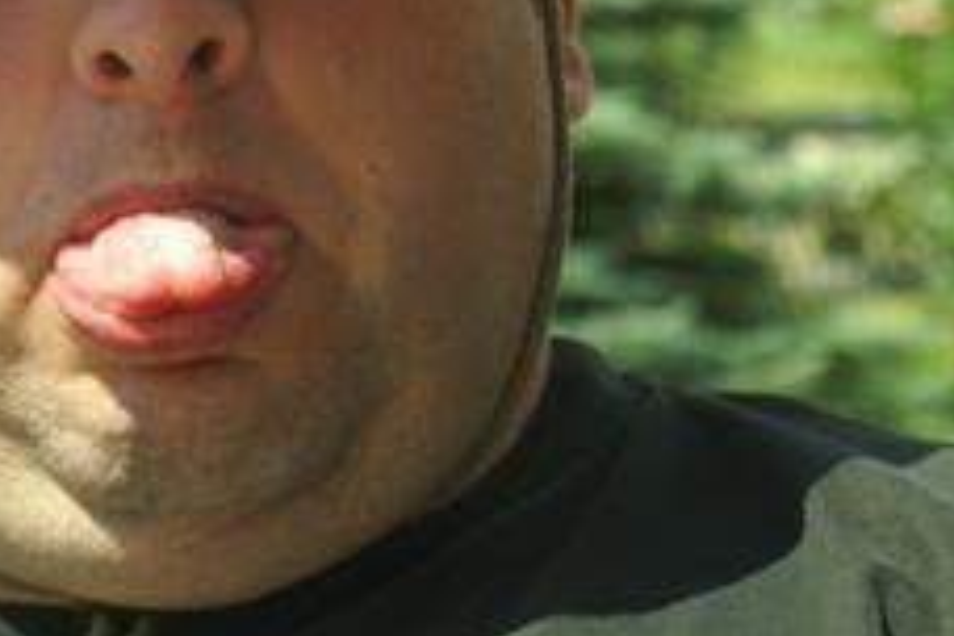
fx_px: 7313
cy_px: 144
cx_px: 276
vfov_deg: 5.0
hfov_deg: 7.5
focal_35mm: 276
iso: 200
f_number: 9.5
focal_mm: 70
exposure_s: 1/200
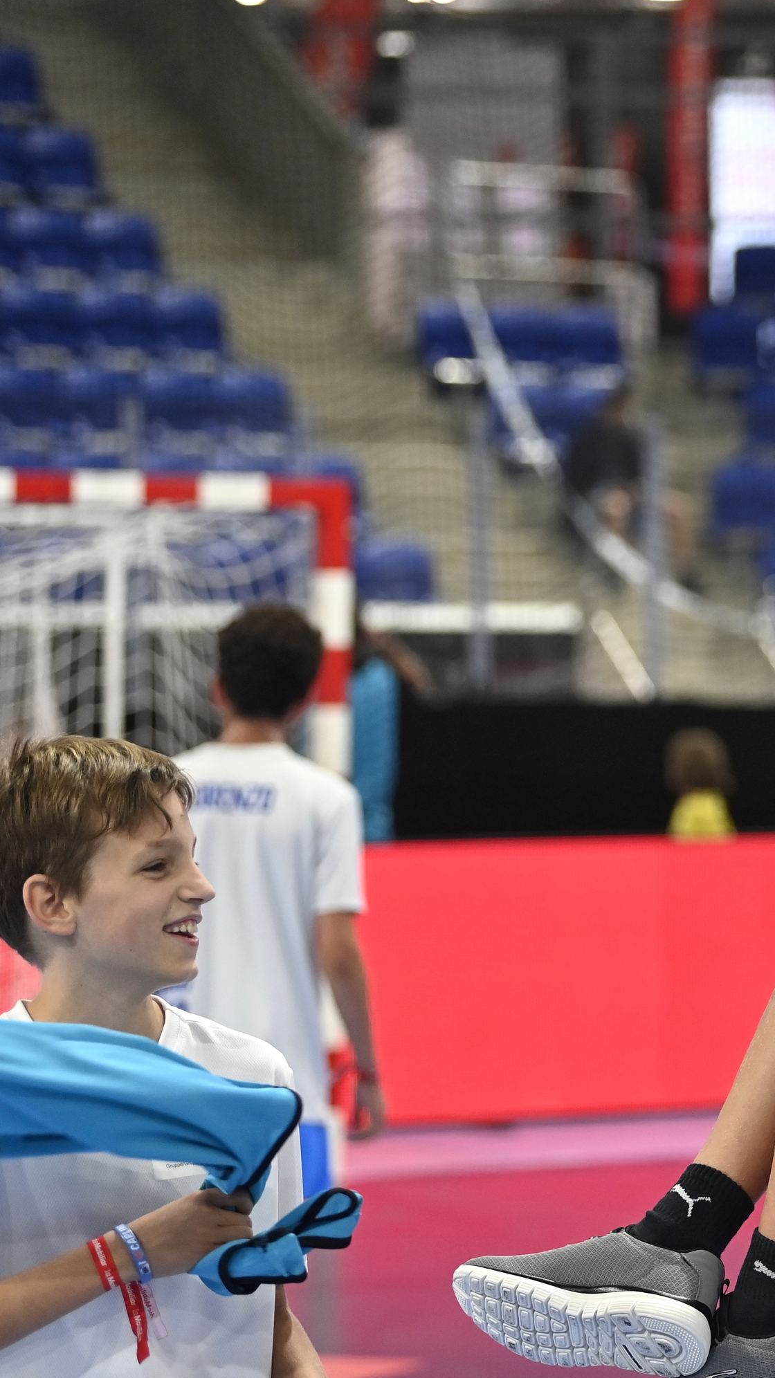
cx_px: 1005
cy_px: 688
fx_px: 5189
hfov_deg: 8.4
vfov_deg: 15.1
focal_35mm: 142
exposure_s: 1/500
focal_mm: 90
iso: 1600
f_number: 2.8
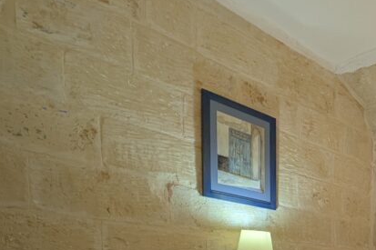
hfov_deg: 46.0
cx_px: 407
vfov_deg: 34.0
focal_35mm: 31
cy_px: 300
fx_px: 324
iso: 56
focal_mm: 2.23
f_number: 1.95
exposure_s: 1/50
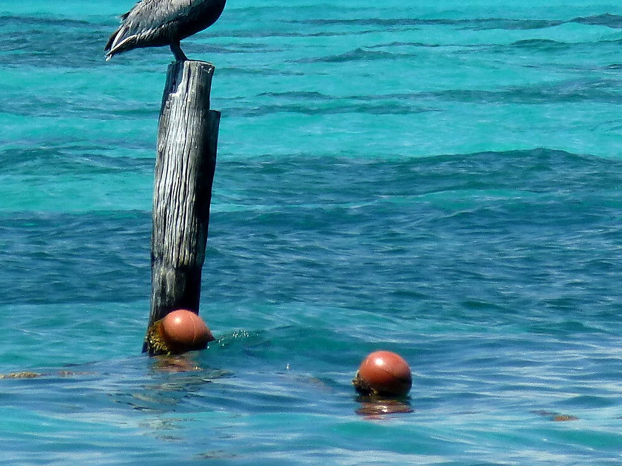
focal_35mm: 1373
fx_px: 24674
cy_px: -43
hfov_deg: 1.4
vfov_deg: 1.1
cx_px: 262
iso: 100
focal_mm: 86
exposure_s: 1/500
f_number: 6.4
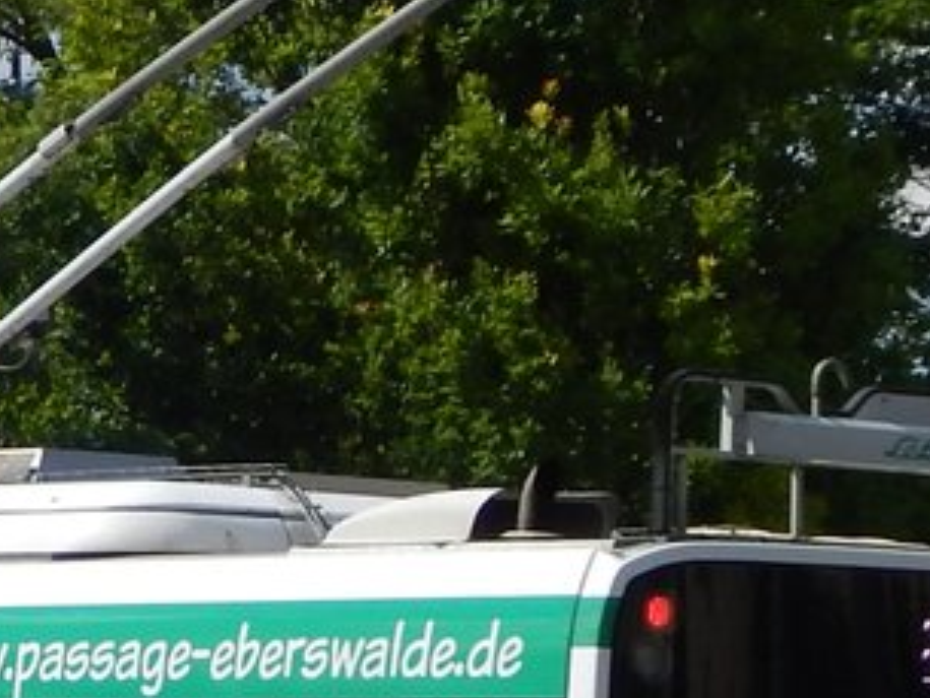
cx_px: -460
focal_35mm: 295
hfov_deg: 6.6
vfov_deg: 5.0
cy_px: 607
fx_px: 7929
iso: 125
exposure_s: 1/500
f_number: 8.4
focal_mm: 13.5
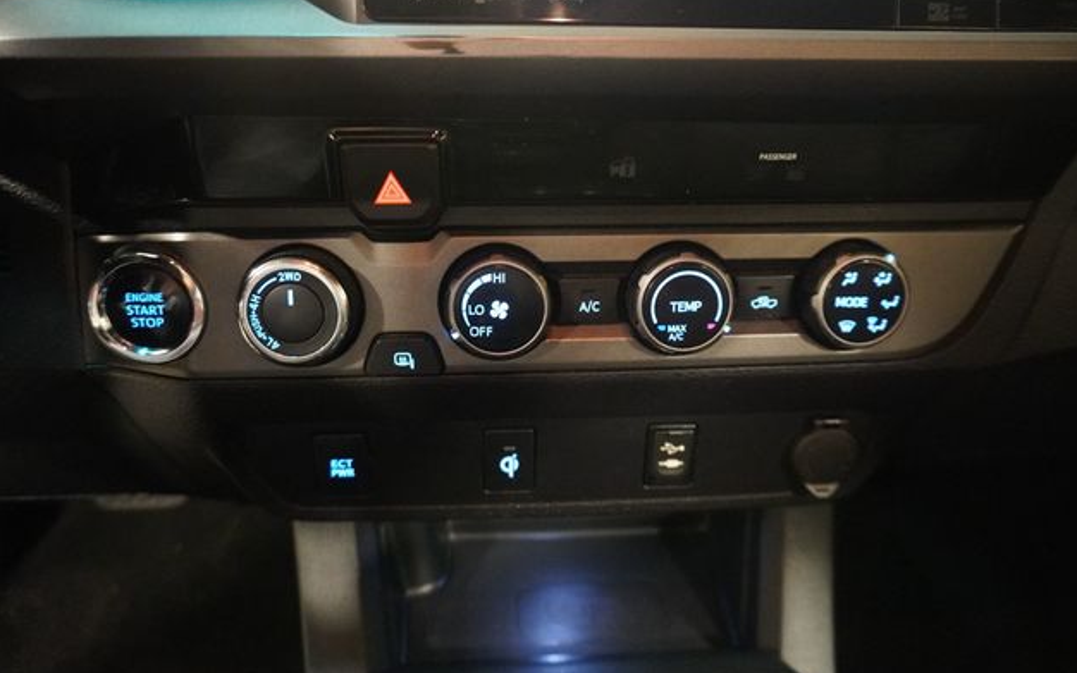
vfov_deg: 49.2
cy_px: 317
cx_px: 547
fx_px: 734
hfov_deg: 72.6
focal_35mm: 25
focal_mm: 16
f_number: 3.5
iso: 6400
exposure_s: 1/13
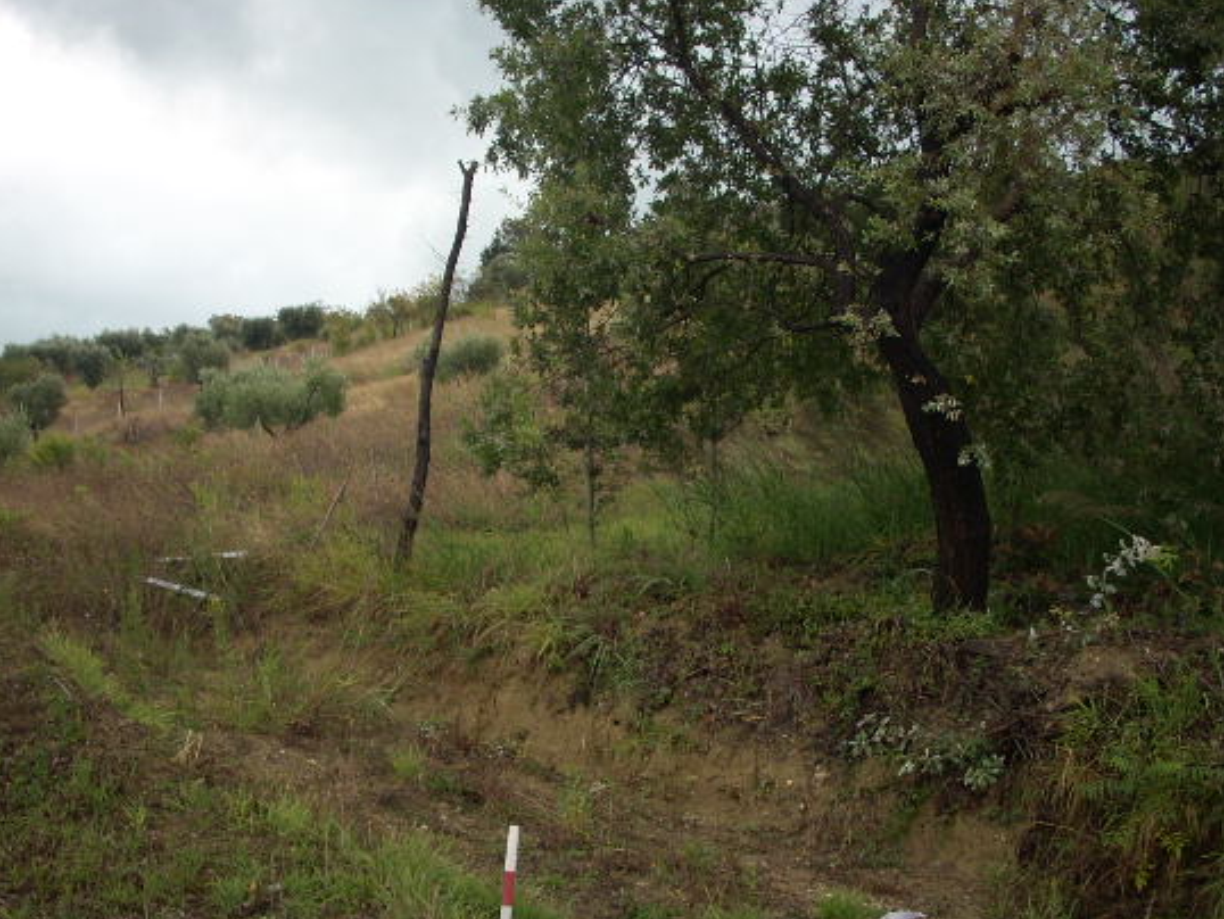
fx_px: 1557
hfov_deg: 42.9
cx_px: 612
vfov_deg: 32.9
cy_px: 466
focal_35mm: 44
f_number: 2.8
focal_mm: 6.2
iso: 64
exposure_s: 1/185
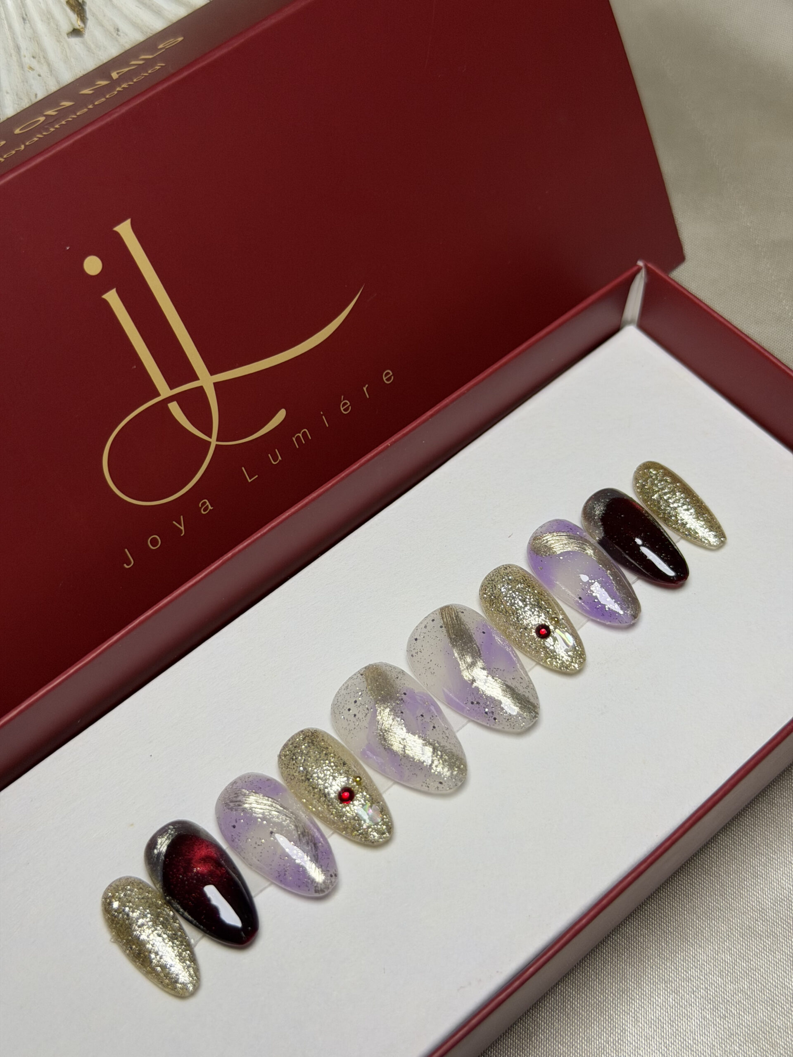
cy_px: 528
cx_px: 396
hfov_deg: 30.3
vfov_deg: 39.7
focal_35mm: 48
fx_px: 1466
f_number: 1.78
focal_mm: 6.76
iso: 64
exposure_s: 1/121
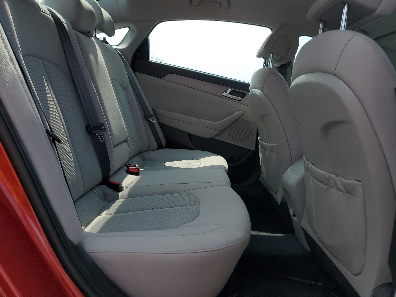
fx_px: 297
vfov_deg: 53.1
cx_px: 198
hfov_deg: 67.3
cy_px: 148
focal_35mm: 26
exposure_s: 1/2000
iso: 50
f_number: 1.5
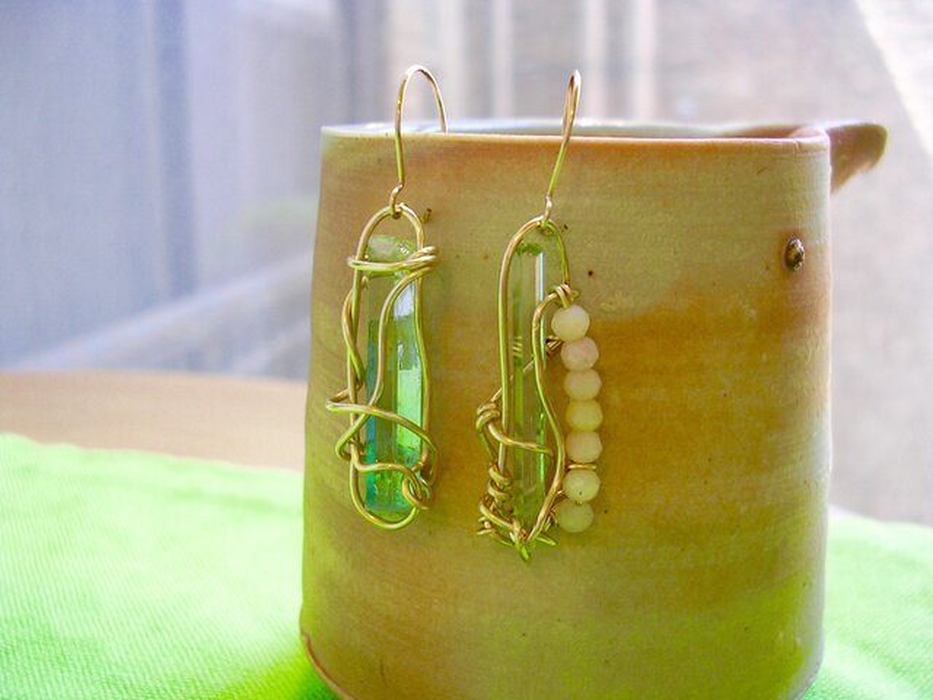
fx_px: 1024
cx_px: 466
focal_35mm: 38
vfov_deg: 37.7
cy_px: 350
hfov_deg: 49.0
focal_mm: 5.8
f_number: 2.8
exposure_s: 1/11.3
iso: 50
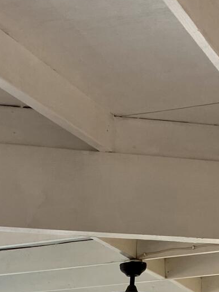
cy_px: 527
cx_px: 50
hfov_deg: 14.7
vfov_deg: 16.4
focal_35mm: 100
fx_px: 844
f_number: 1.8
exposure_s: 1/297
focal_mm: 4.25
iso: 32
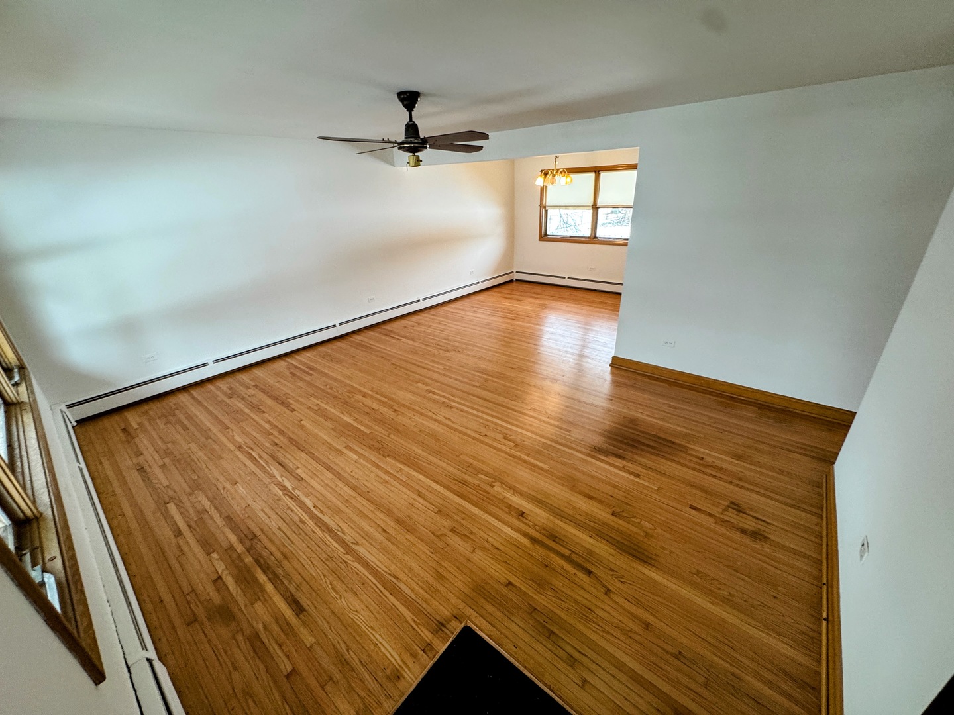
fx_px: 386
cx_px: 477
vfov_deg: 85.7
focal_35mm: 14
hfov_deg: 102.1
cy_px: 358
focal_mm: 2.22
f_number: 2.2
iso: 200
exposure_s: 1/60
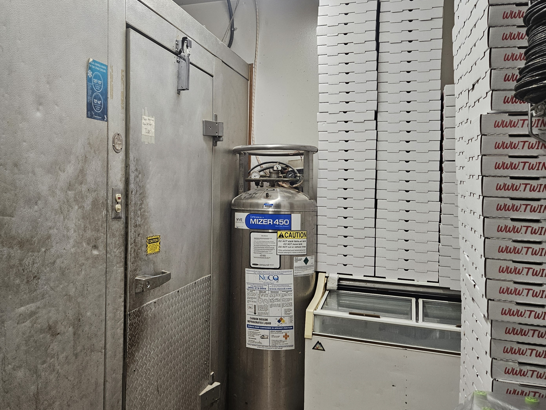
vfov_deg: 42.9
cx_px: 201
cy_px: 182
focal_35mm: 33
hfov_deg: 54.7
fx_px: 521
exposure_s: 1/51
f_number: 1.8
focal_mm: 5.4
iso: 200
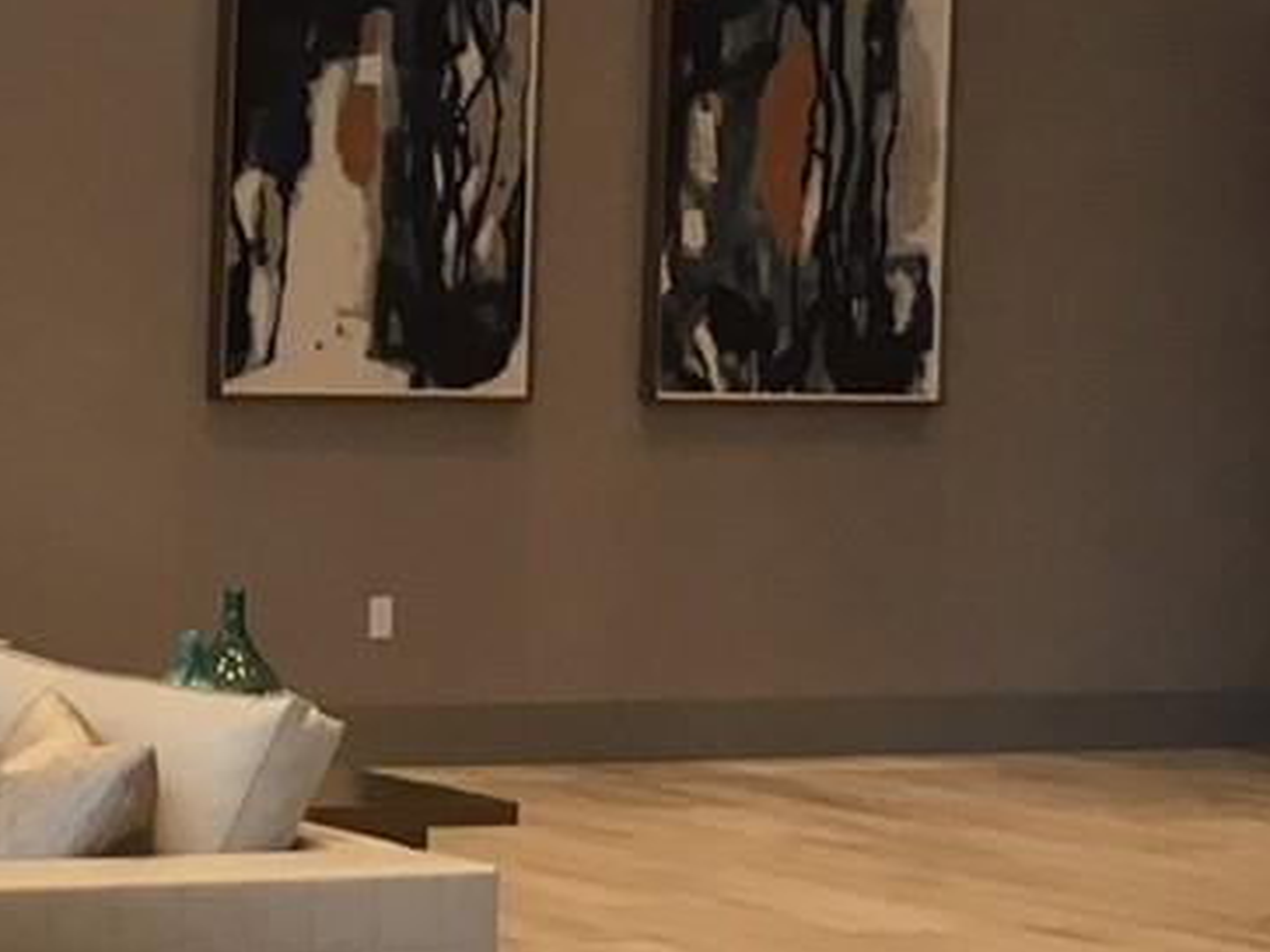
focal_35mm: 128
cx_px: -794
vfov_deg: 11.5
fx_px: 4695
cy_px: 210
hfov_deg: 14.1
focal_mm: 4.15
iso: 25
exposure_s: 1/30
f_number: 2.2
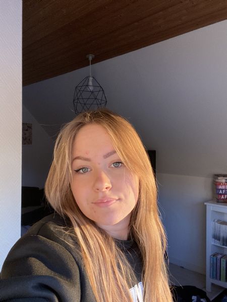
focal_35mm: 30
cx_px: 114
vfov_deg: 60.0
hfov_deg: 46.8
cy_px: 151
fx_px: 262
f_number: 2.2
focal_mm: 2.71
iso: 100
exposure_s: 1/60
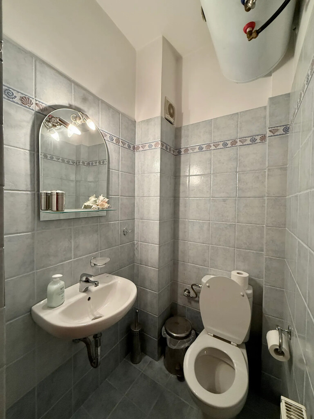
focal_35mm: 14
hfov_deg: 85.7
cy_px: 210
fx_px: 169
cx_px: 157
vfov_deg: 102.1
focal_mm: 2.22
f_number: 2.2
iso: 320
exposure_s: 1/100
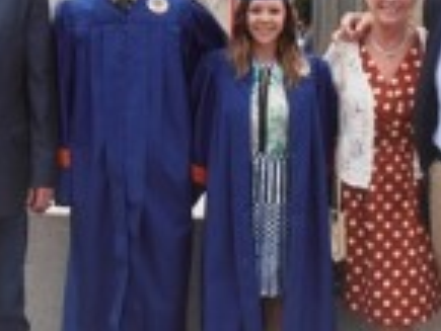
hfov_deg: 26.3
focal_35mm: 74
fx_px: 944
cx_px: 234
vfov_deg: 19.9
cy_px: 115
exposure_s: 1/125
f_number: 7.9
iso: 80
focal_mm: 4.2
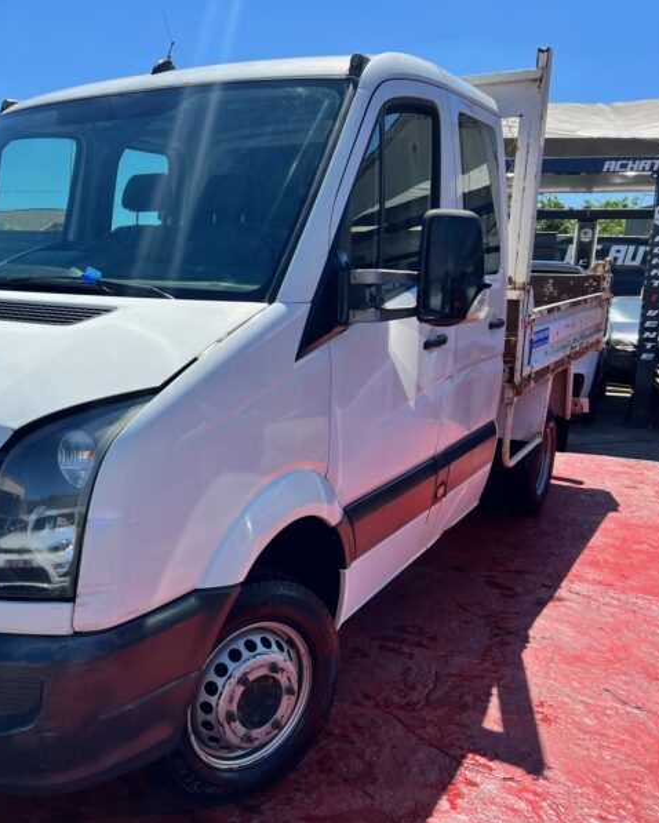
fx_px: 828
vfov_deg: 52.8
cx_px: 139
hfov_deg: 41.6
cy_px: 412
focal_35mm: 34
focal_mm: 5.7
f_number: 1.5
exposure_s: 1/3831
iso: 50
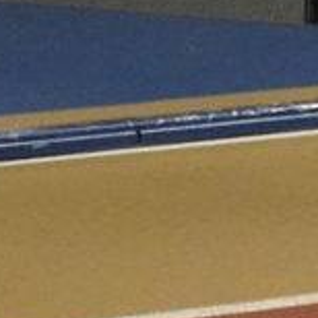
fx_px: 3295
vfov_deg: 5.4
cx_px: 929
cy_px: -249
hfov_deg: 5.2
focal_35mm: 317
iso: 20000
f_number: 9
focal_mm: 56
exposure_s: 1/1000
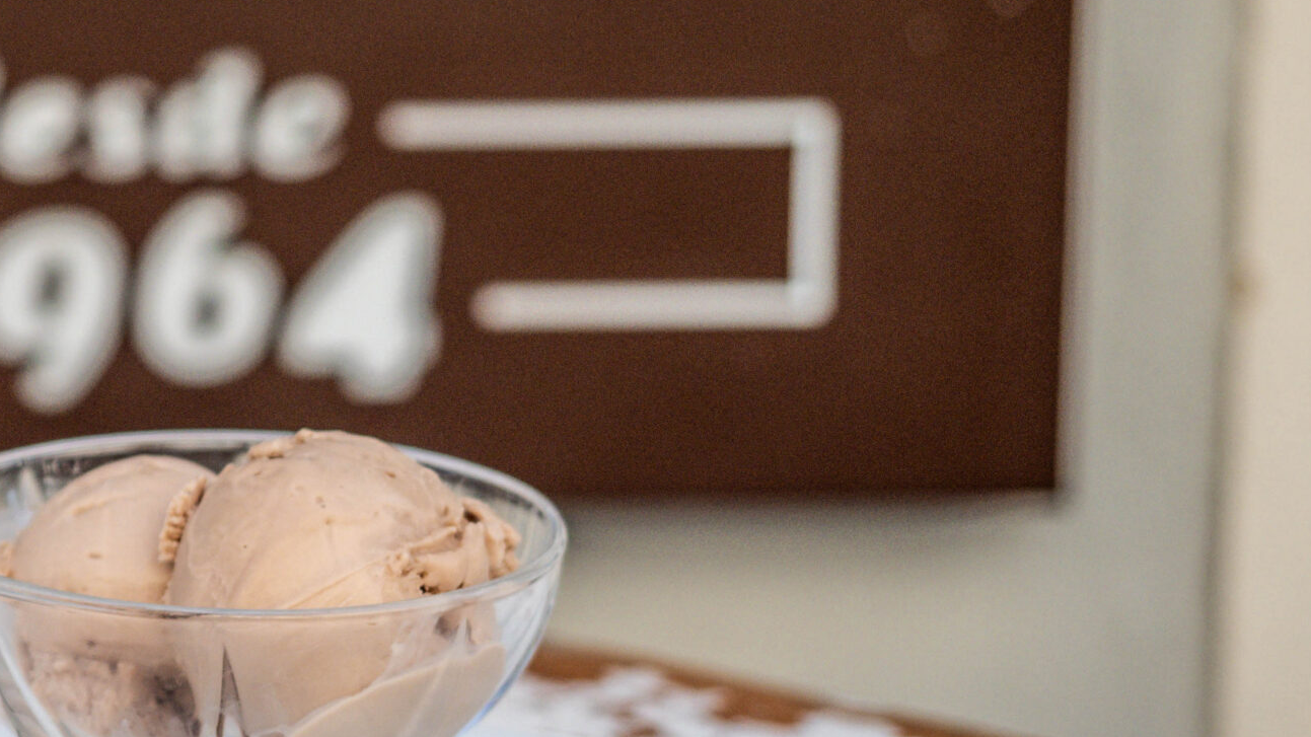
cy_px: 293
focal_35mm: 151
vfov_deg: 8.0
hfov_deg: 14.1
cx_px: 190
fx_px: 5249
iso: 200
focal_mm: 35
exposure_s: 1/1250
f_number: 2.8
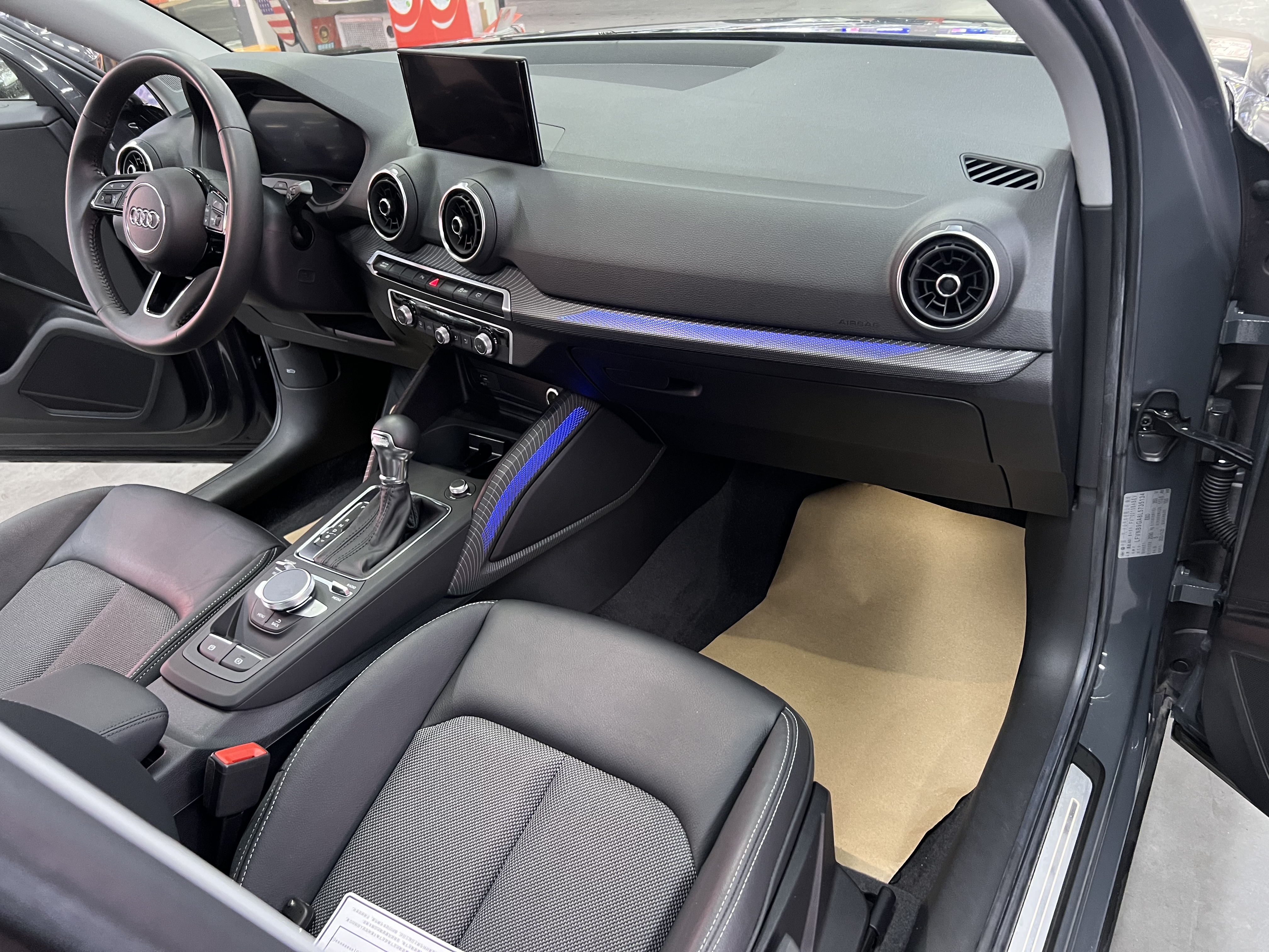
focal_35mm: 26
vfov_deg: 53.1
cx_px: 634
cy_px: 476
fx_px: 953
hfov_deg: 67.3
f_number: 1.5
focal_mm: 5.7
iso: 400
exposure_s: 1/33
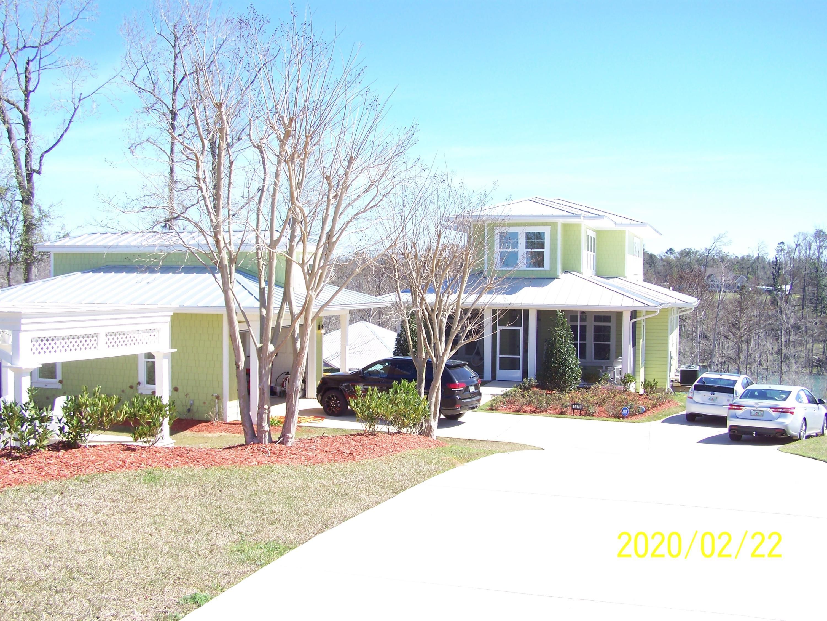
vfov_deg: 37.7
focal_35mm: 38
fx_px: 908
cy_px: 310
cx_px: 414
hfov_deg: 49.0
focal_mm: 6.3
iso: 64
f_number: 4
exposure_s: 1/800
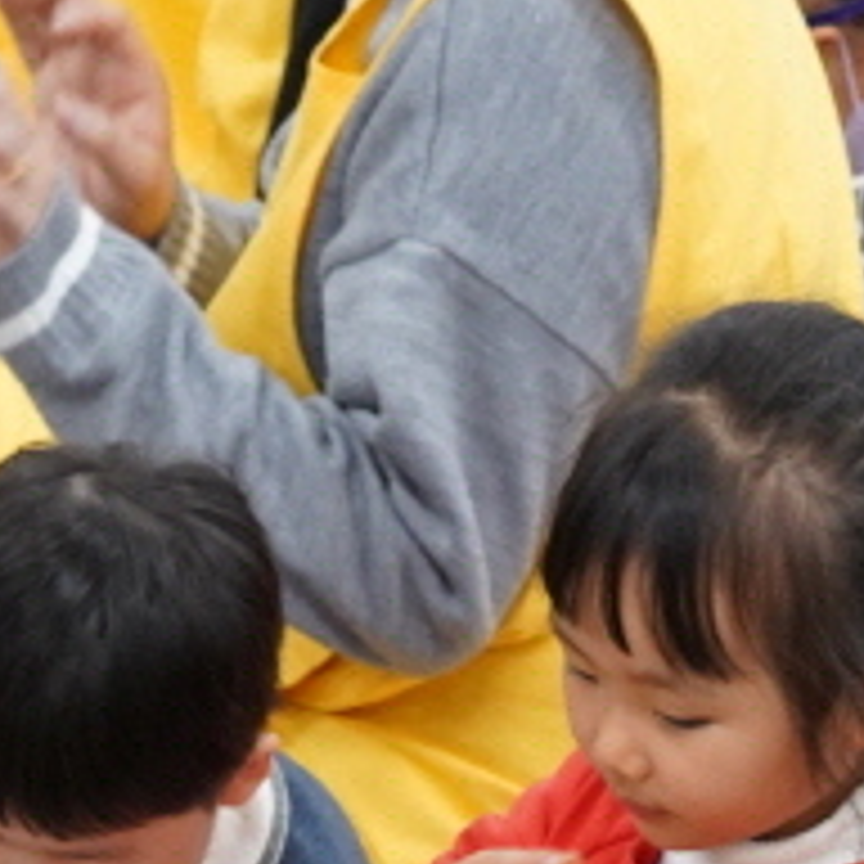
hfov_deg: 11.7
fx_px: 4208
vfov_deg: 10.9
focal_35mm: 149
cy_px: 1570
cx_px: 135
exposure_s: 1/50
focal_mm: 28
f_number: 6.3
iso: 2500
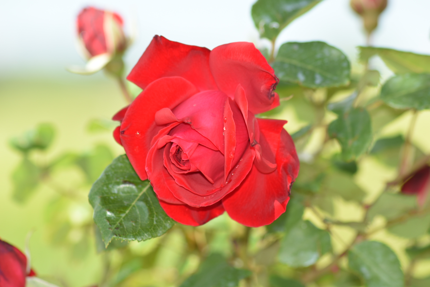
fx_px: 2687
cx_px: 215
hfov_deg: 9.1
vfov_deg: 6.1
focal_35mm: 225
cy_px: 144
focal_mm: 150
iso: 100
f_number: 7.1
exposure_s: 1/200
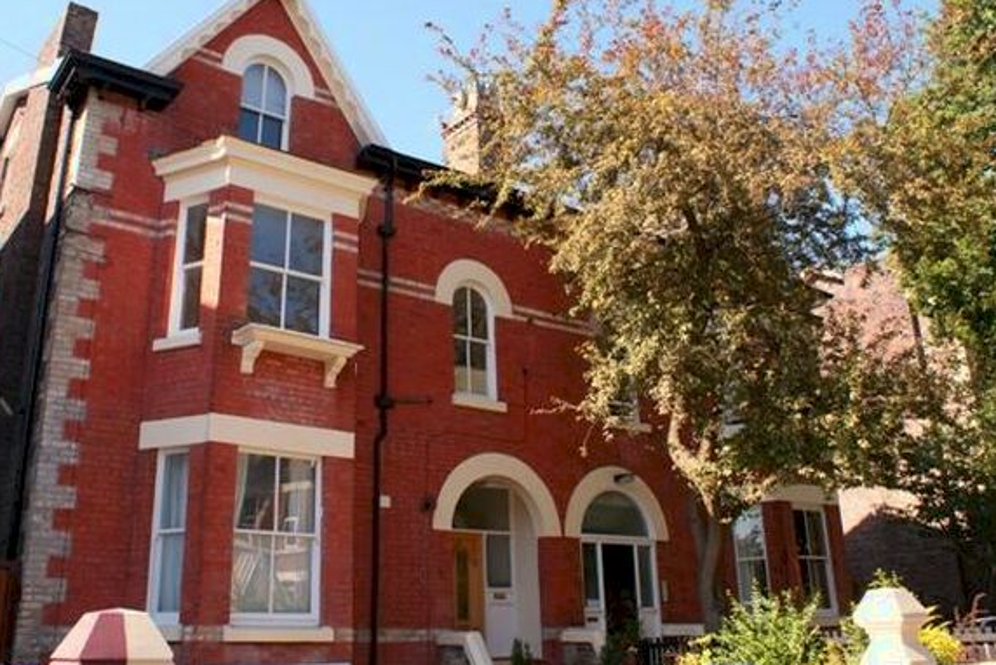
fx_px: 913
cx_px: 479
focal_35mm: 33
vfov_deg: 40.0
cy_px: 332
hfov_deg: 57.2
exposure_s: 1/60
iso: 100
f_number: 8
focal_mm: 18
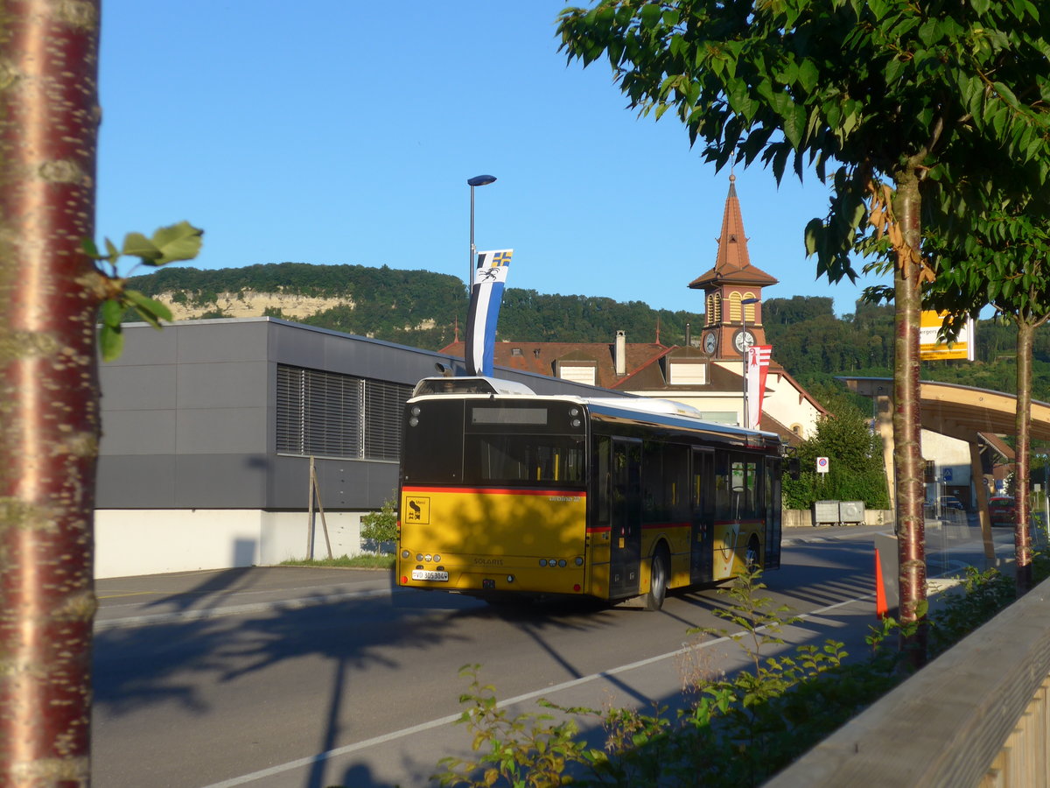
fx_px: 1790
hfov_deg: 32.7
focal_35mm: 59
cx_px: 525
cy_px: 394
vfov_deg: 24.8
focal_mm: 12
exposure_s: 1/640
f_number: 3.5
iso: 80
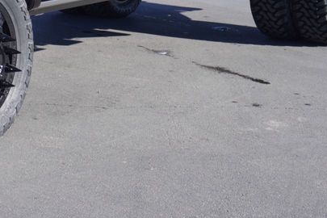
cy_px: -47
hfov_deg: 16.0
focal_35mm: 125
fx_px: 1138
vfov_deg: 10.7
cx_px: -13
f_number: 8
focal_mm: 33
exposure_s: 1/125
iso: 100
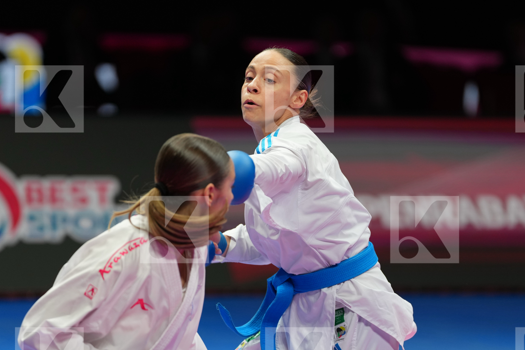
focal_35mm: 288
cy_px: 230
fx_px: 4199
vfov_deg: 4.8
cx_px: 300
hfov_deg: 7.2
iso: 640
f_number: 2.8
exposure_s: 1/1000
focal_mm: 200
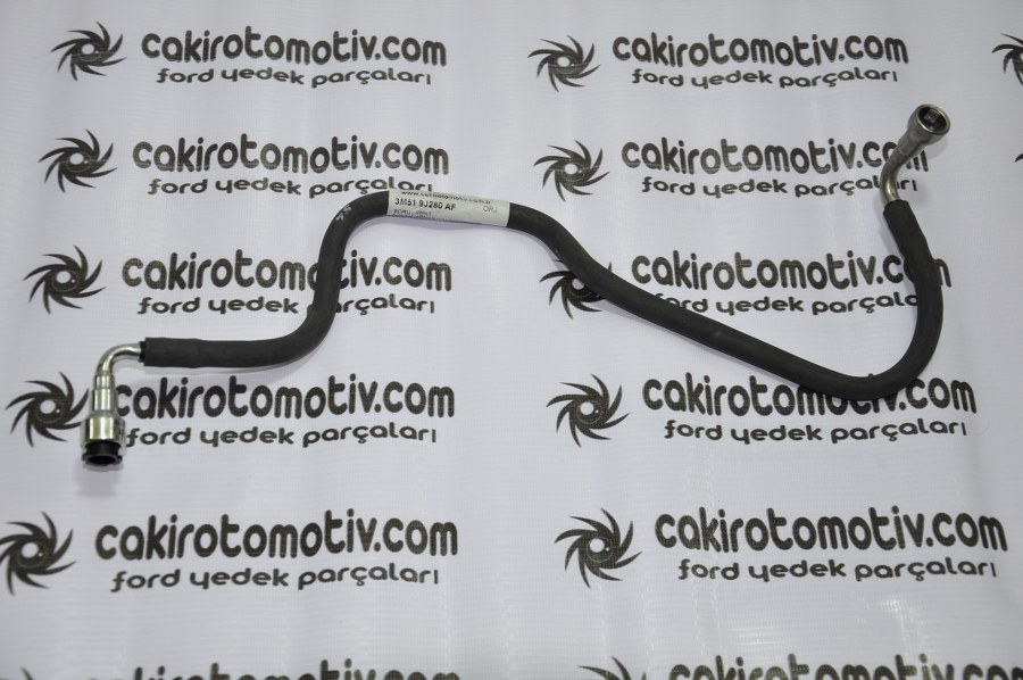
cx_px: 512
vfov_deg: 22.6
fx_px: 1703
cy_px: 340
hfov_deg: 33.4
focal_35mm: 60
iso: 200
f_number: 4.5
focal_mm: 40
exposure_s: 1/40
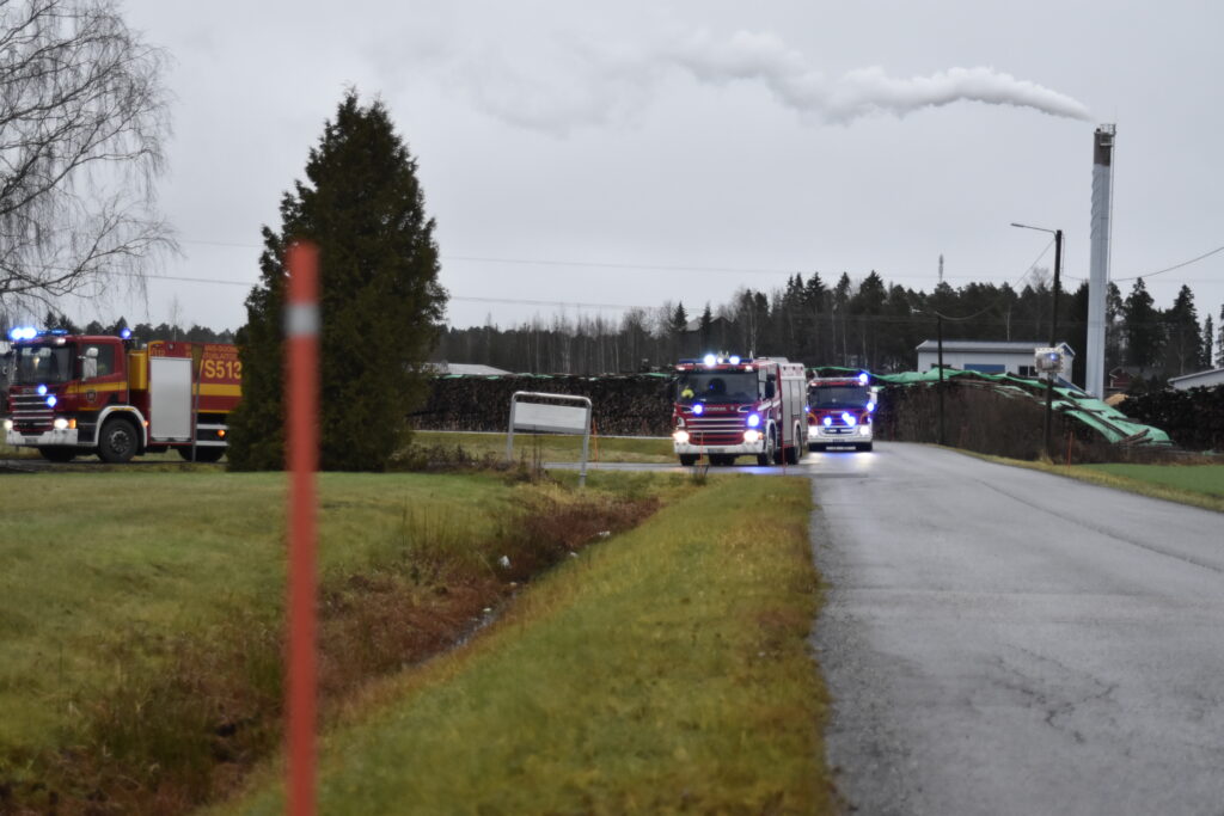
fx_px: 2448
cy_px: 408
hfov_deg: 28.1
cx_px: 612
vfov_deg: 18.9
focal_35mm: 72
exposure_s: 1/500
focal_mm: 48
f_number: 2.8
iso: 1100
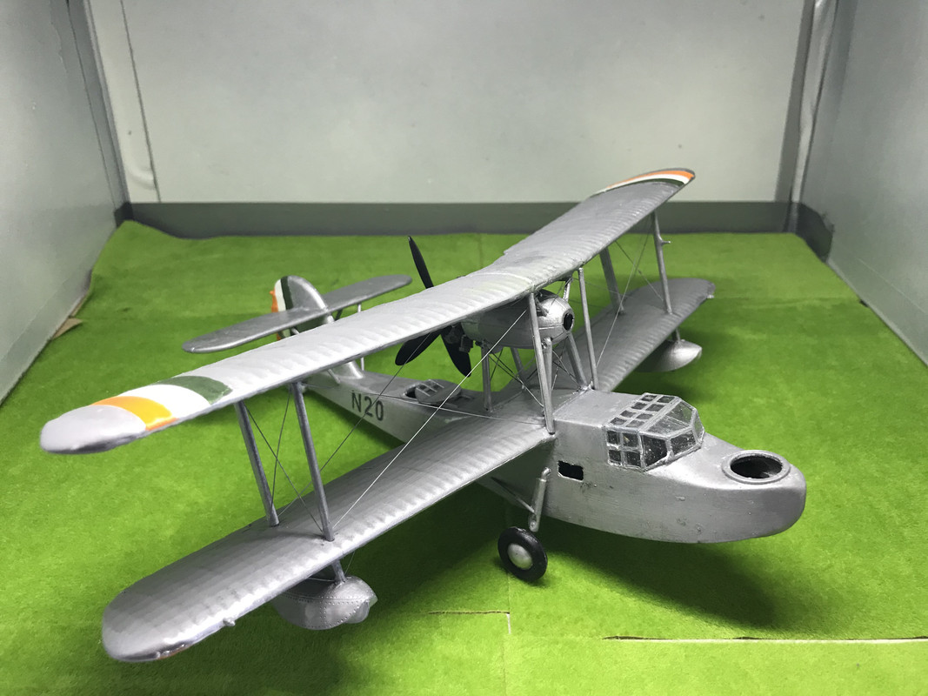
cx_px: 464
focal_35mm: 28
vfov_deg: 49.7
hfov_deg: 63.4
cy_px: 348
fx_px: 751
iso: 25
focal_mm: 3.99
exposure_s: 1/33
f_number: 1.8
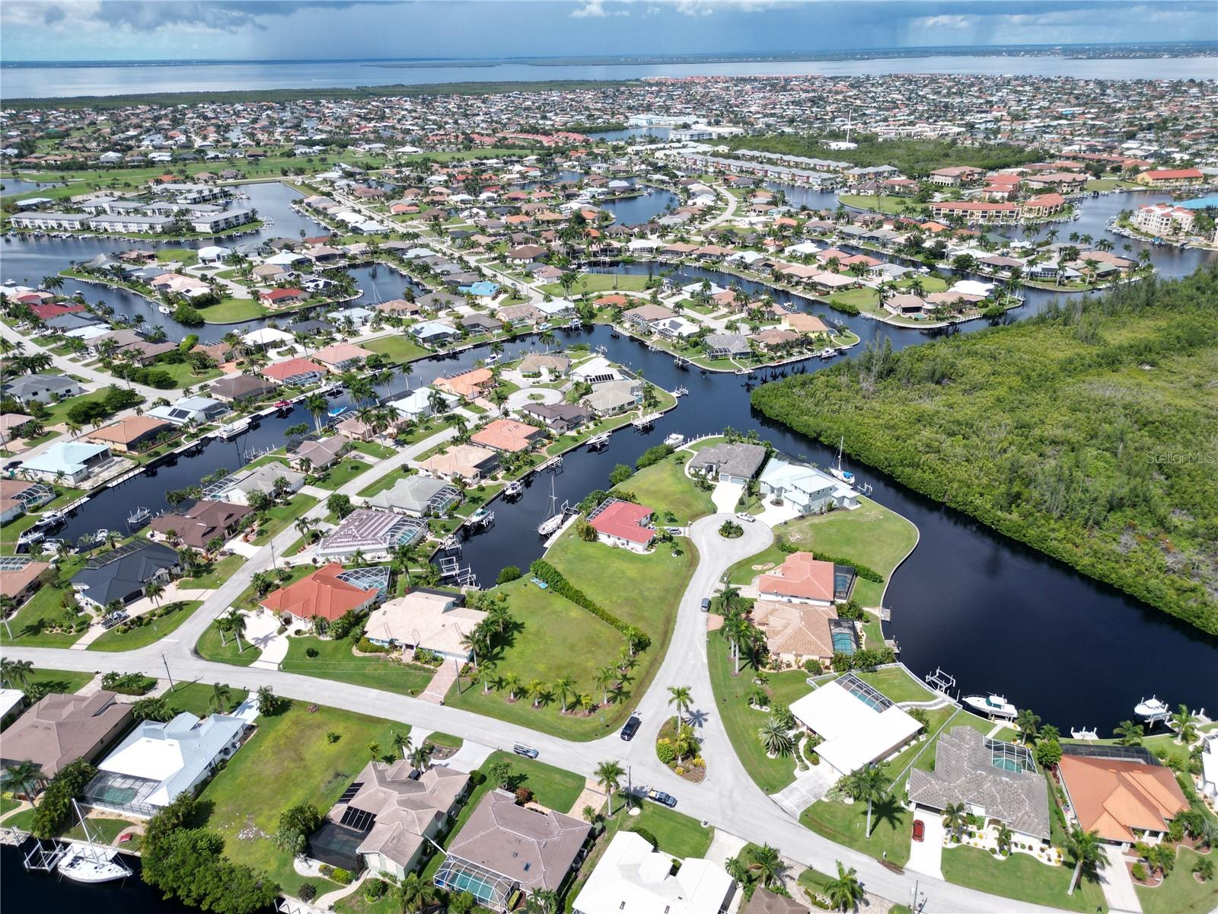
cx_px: 609
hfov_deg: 71.6
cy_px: 457
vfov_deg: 56.8
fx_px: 844
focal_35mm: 24
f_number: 1.7
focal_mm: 6.72
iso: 140
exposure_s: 1/4000
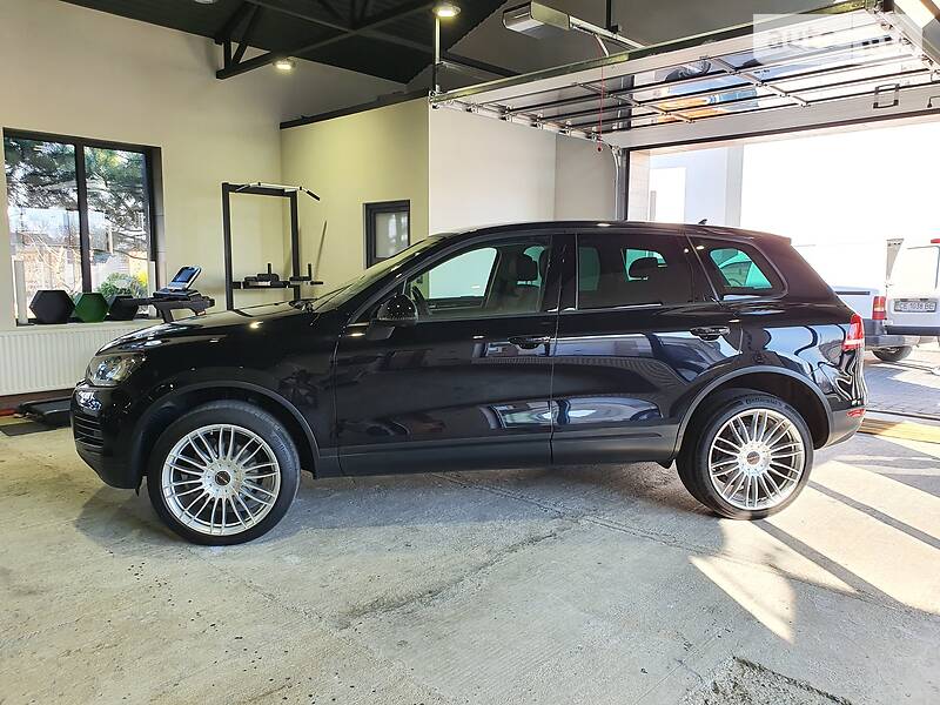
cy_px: 352
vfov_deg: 53.1
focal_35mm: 26
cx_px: 470
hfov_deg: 67.3
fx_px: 706
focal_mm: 4.3
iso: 50
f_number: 2.4
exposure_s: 1/114
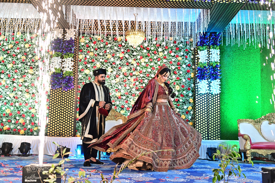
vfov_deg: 37.9
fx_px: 267
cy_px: 92
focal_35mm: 35
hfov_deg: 54.4
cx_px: 138
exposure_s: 1/250
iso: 2500
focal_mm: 35
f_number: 5
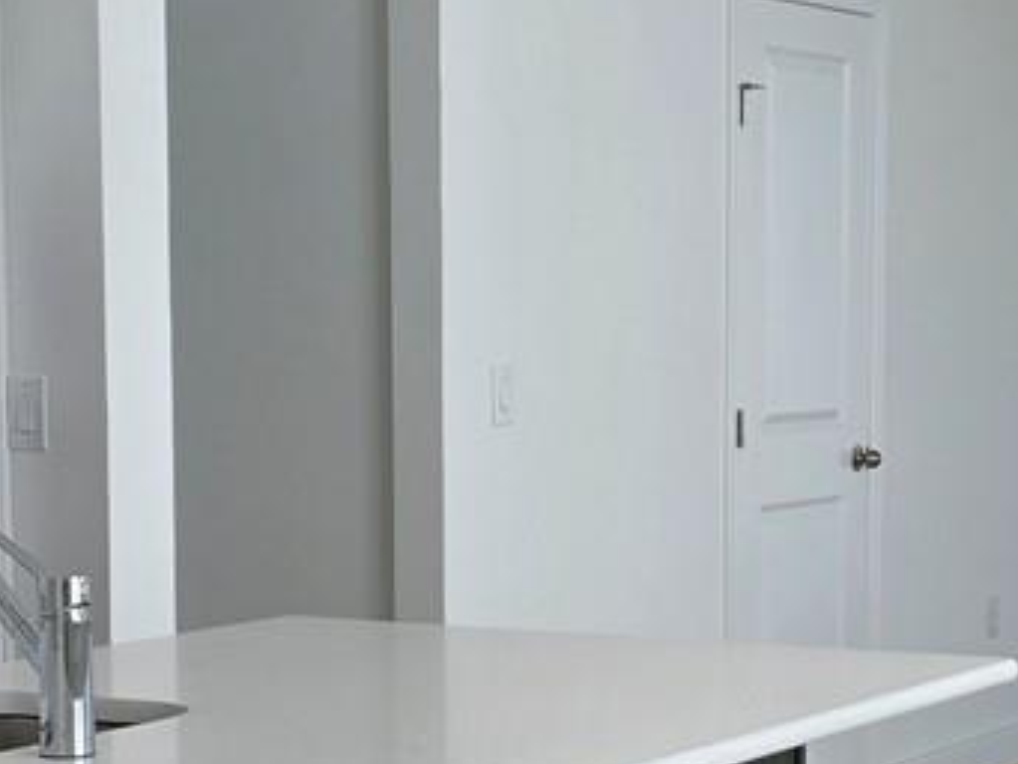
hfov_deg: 18.1
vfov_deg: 13.7
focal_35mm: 108
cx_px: 713
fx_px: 3177
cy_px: 567
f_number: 1.7
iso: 16
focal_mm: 6.3
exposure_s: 1/120
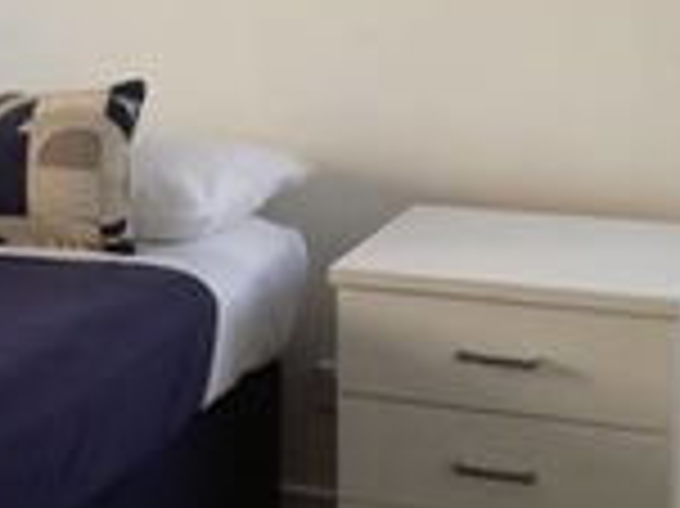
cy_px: 175
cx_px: -270
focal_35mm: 111
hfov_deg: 16.5
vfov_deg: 13.3
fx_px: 2179
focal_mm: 4.28
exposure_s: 1/40
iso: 64
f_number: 2.4
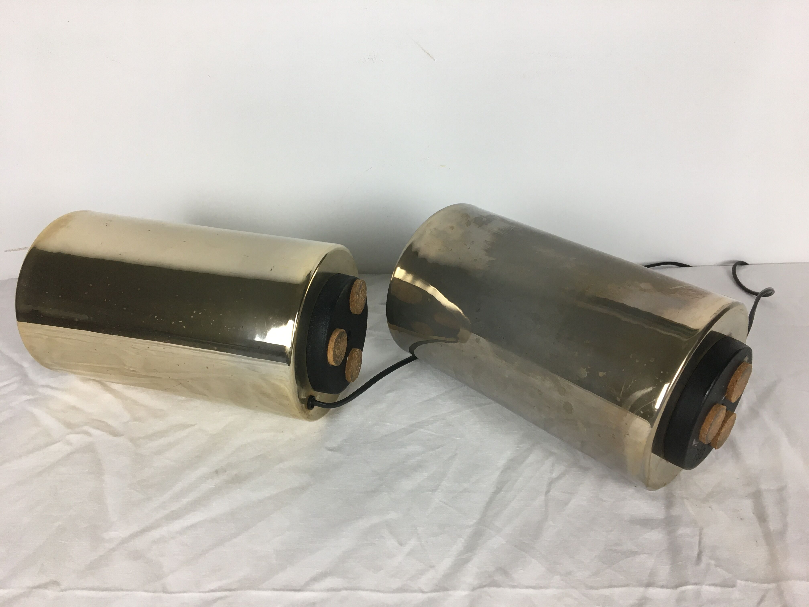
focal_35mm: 29
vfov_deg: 48.2
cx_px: 404
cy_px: 304
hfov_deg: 61.7
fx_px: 678
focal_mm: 4.15
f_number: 2.2
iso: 32
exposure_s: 1/33
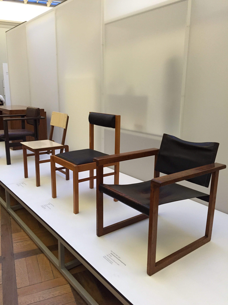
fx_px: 255
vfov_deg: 61.7
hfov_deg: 48.2
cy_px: 152
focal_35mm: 29
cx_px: 114
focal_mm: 4.15
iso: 160
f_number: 2.2
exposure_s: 1/30
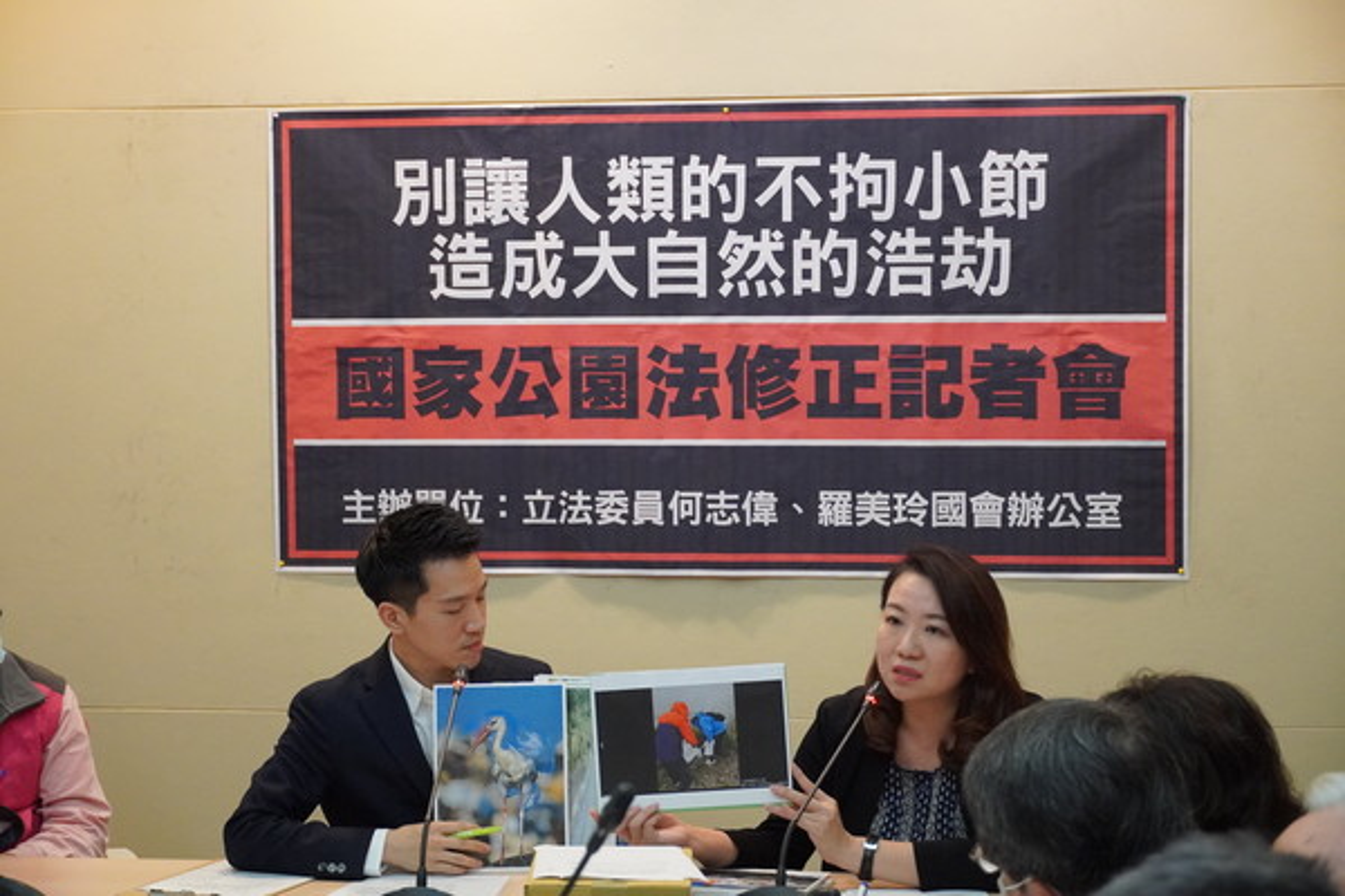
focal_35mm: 75
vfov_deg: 18.2
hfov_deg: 27.0
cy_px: 448
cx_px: 672
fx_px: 2802
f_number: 5
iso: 5000
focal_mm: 50
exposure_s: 1/160
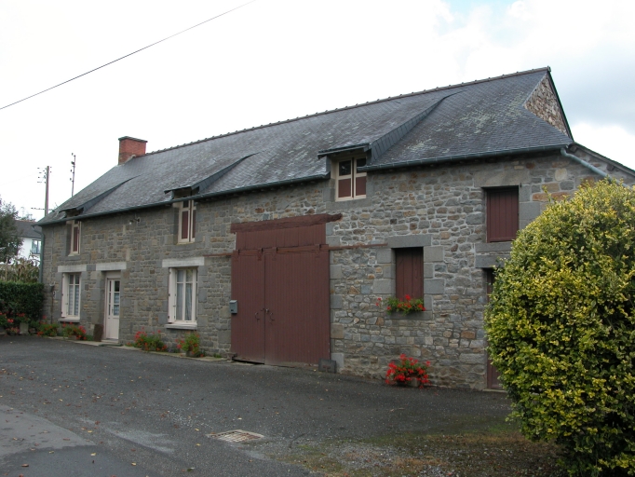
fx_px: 642
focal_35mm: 35
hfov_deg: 52.6
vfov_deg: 40.7
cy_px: 238
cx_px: 318
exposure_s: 1/155
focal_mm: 8.9
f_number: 4.5
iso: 100
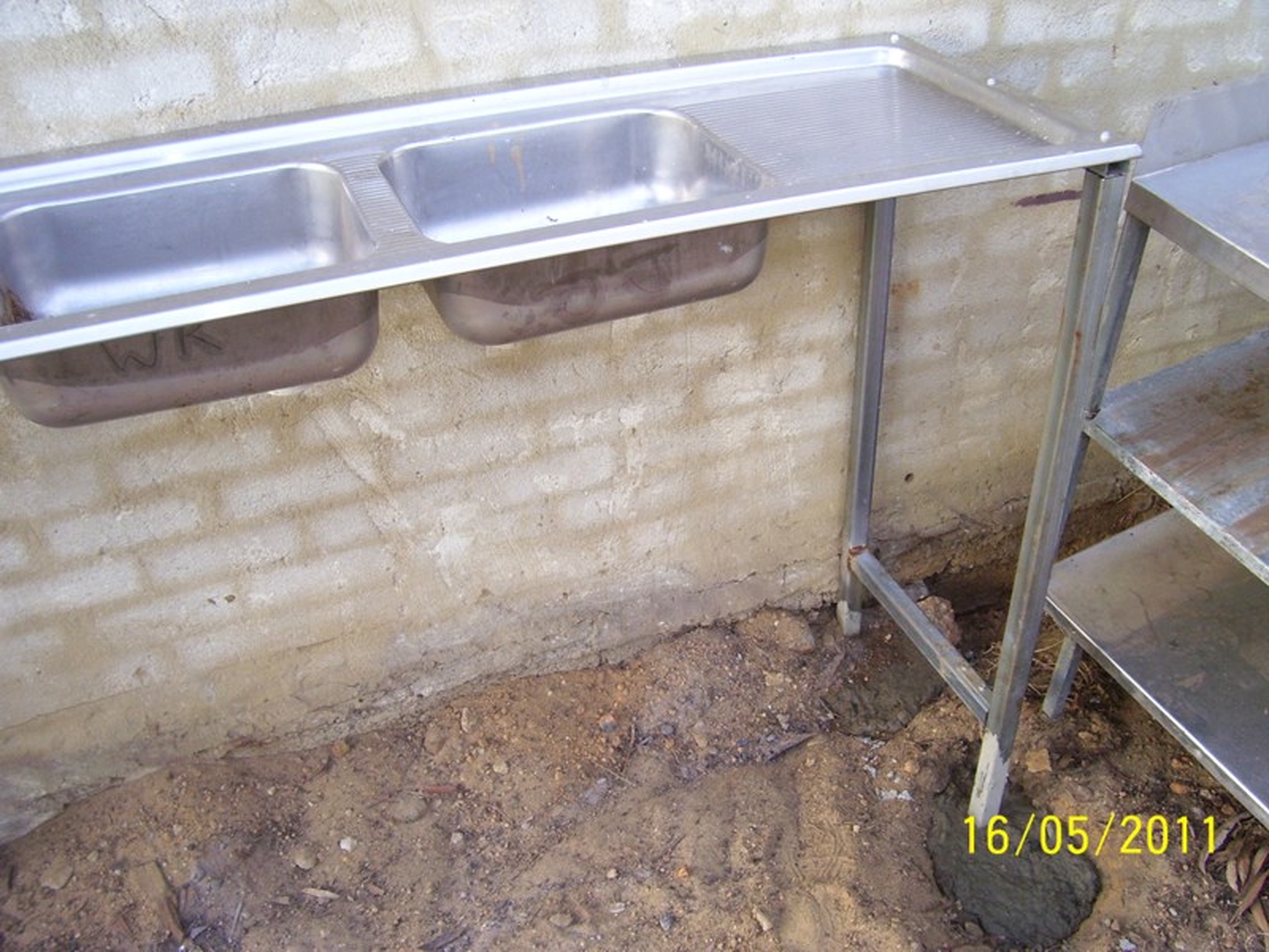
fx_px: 1246
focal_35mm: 34
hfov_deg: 54.0
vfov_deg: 41.8
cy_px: 476
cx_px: 634
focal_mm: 5.6
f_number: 2.7
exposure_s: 1/60
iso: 125
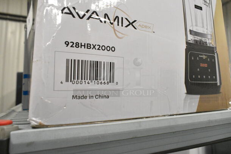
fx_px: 173
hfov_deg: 67.3
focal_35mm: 27
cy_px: 77
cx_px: 116
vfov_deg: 48.0
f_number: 8
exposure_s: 1/250
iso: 6400
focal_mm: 18
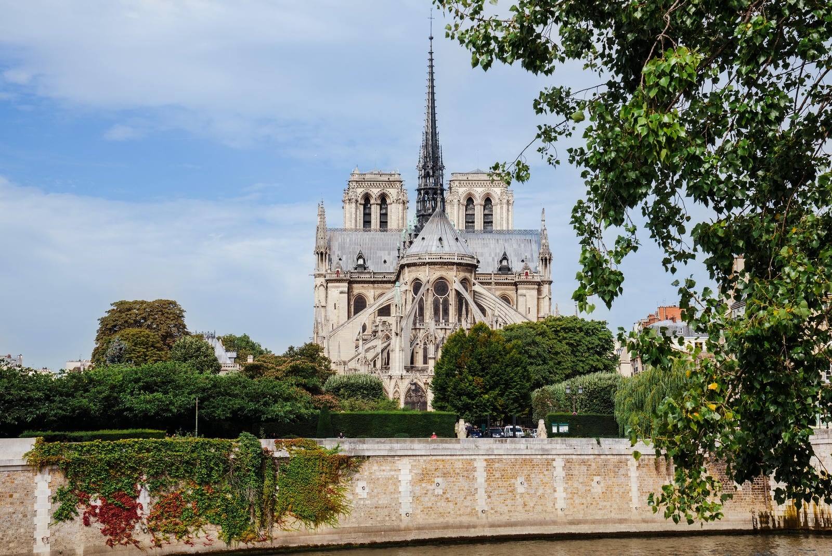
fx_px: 1503
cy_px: 278
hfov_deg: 30.9
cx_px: 416
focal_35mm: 65
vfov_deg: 20.9
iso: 125
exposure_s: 1/320
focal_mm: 65
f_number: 11
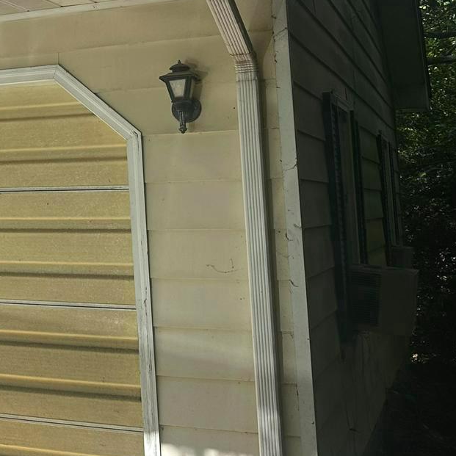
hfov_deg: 20.9
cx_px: -229
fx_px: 1043
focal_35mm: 70
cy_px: 112
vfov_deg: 24.4
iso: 80
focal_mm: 6.86
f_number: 1.78
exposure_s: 1/1779
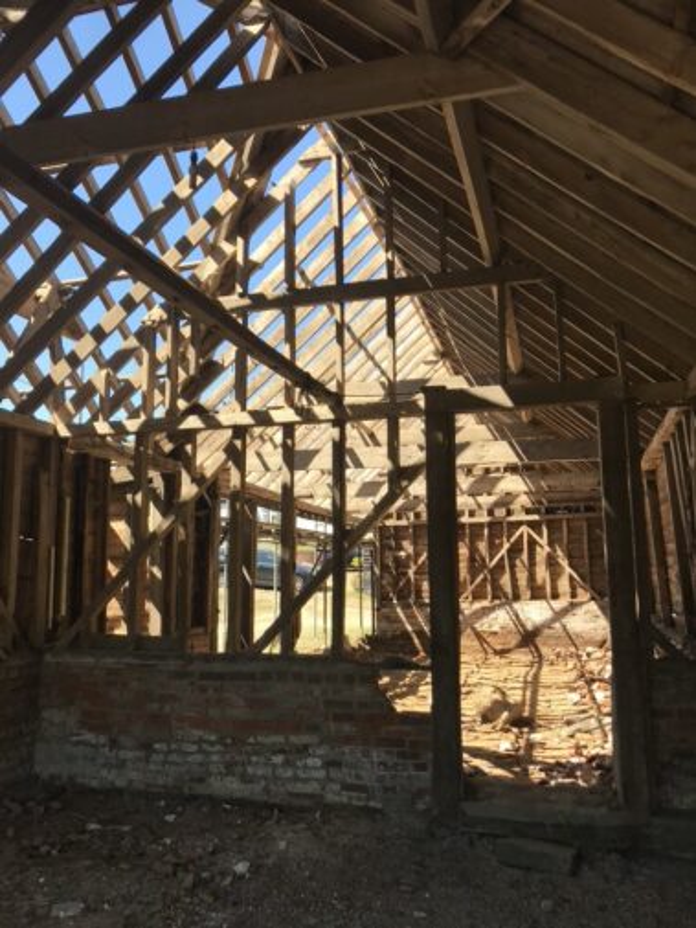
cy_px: 464
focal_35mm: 28
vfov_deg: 63.4
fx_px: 750
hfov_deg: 49.8
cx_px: 348
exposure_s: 1/694
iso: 20
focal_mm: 3.99
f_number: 1.8
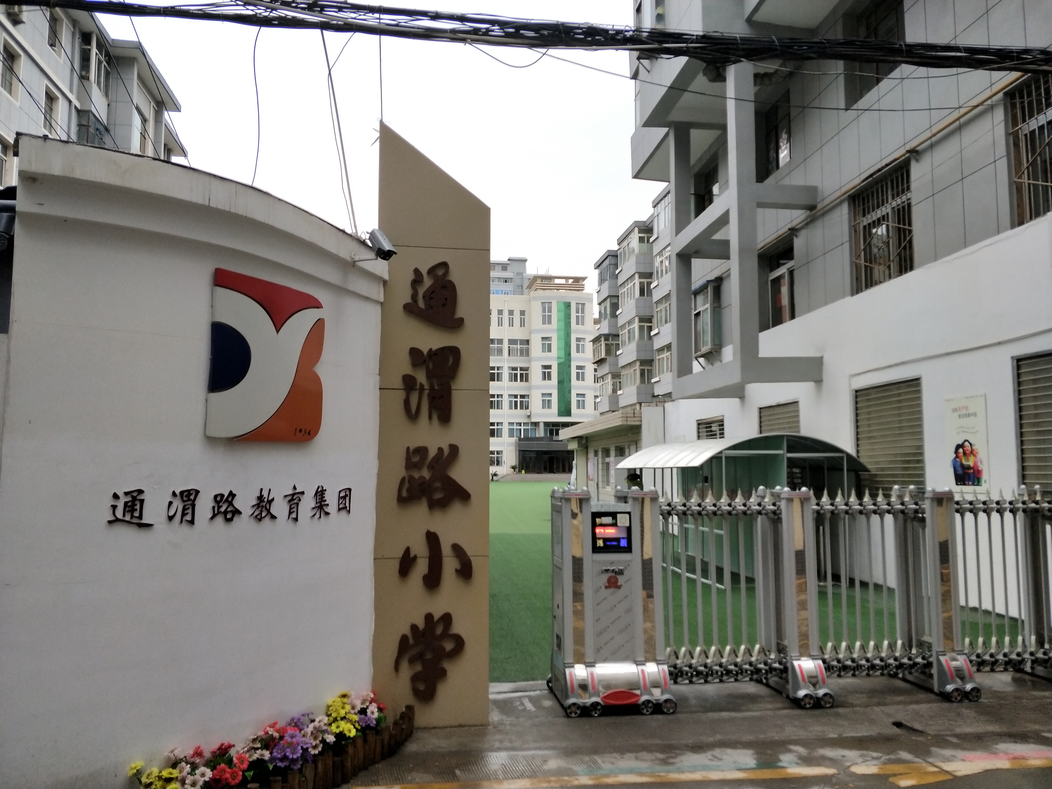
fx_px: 760
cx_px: 526
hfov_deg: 69.4
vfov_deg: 54.9
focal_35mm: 25
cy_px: 394
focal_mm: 4.27
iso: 94
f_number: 1.7
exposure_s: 1/731
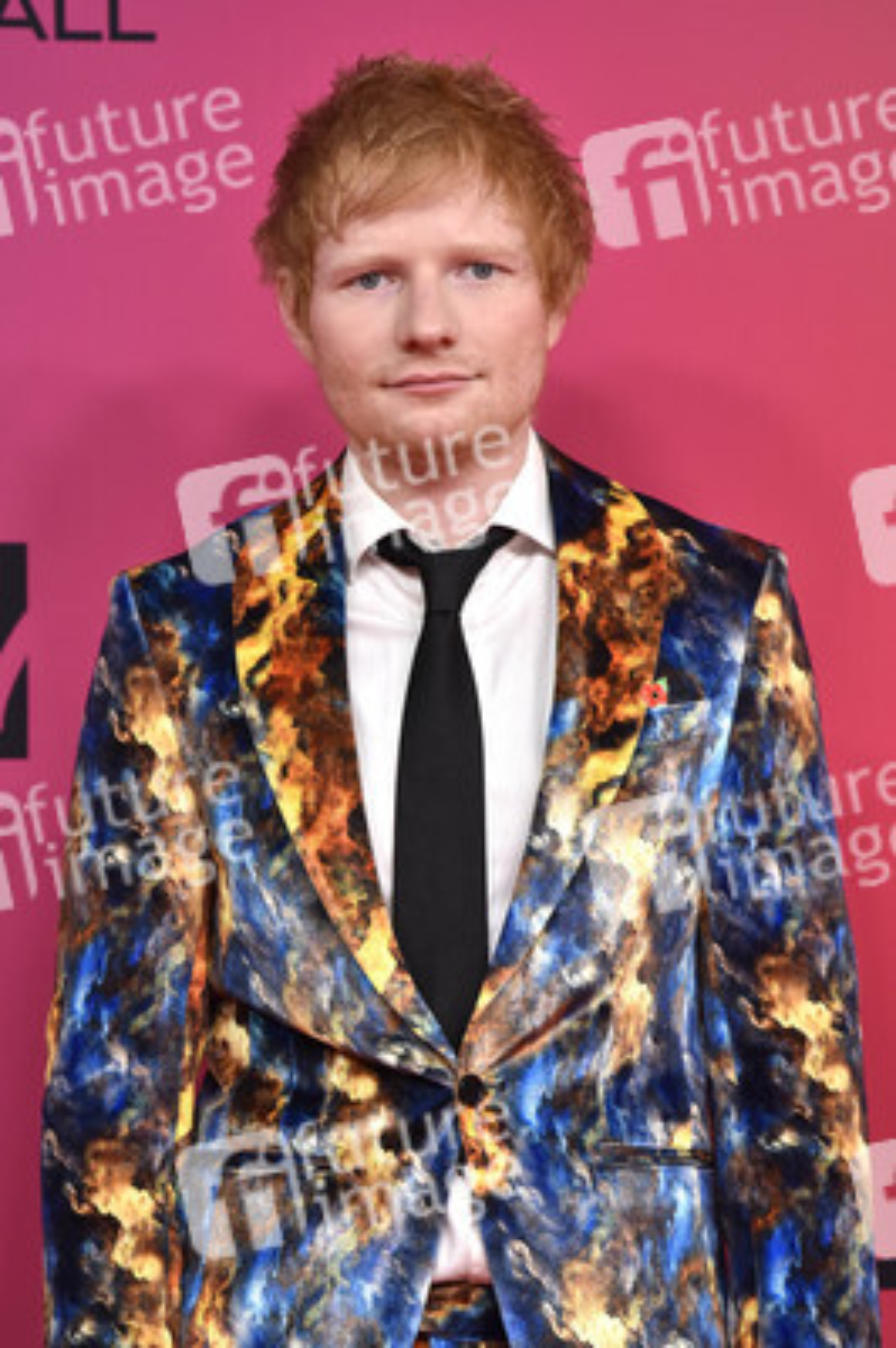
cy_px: 674
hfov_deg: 7.4
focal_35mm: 185
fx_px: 6918
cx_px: 448
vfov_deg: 11.1
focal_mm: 185
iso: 2000
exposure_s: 1/200
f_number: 5.6
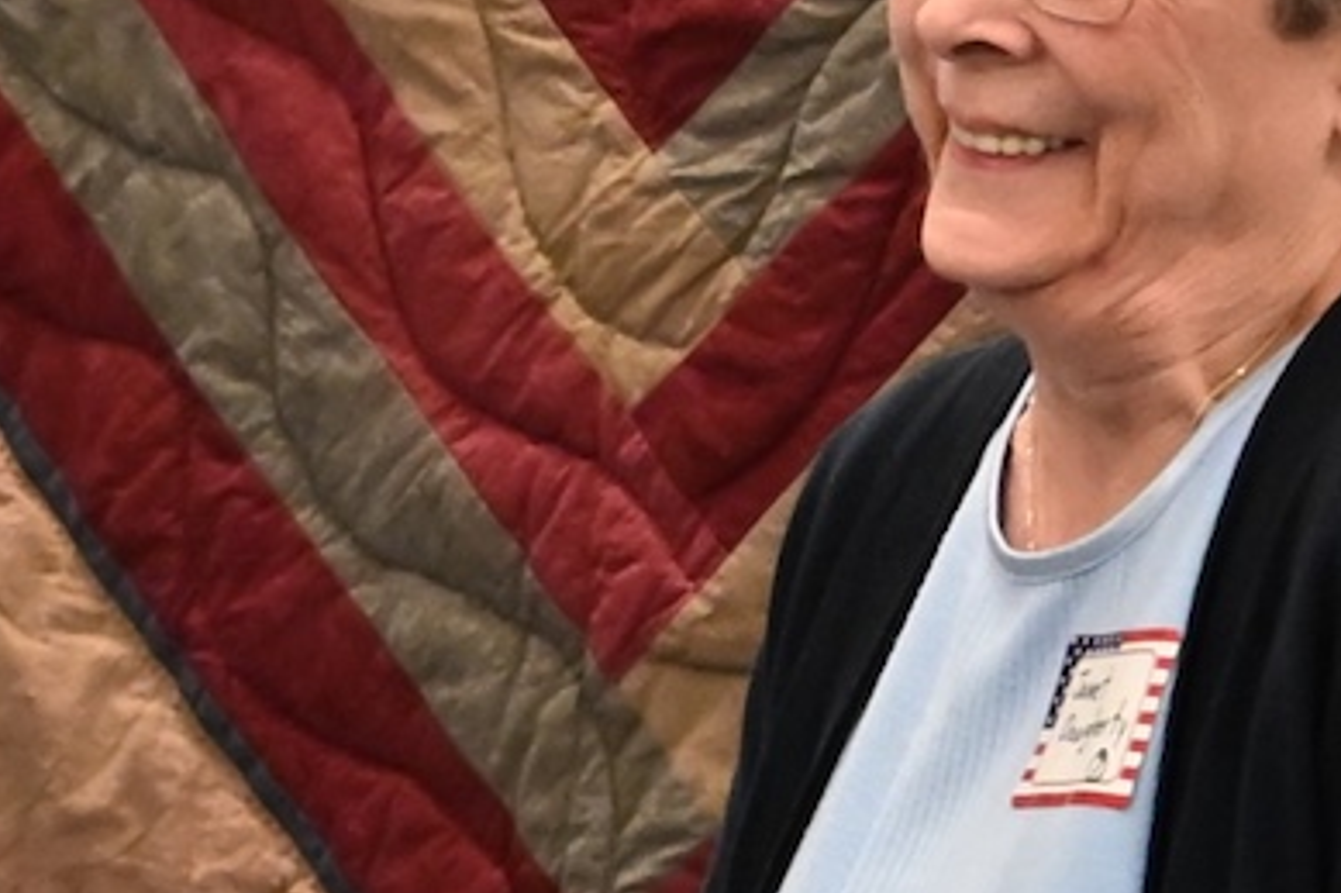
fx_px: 10053
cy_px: 403
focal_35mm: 270
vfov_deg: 5.1
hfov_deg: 7.6
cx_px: 1189
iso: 3200
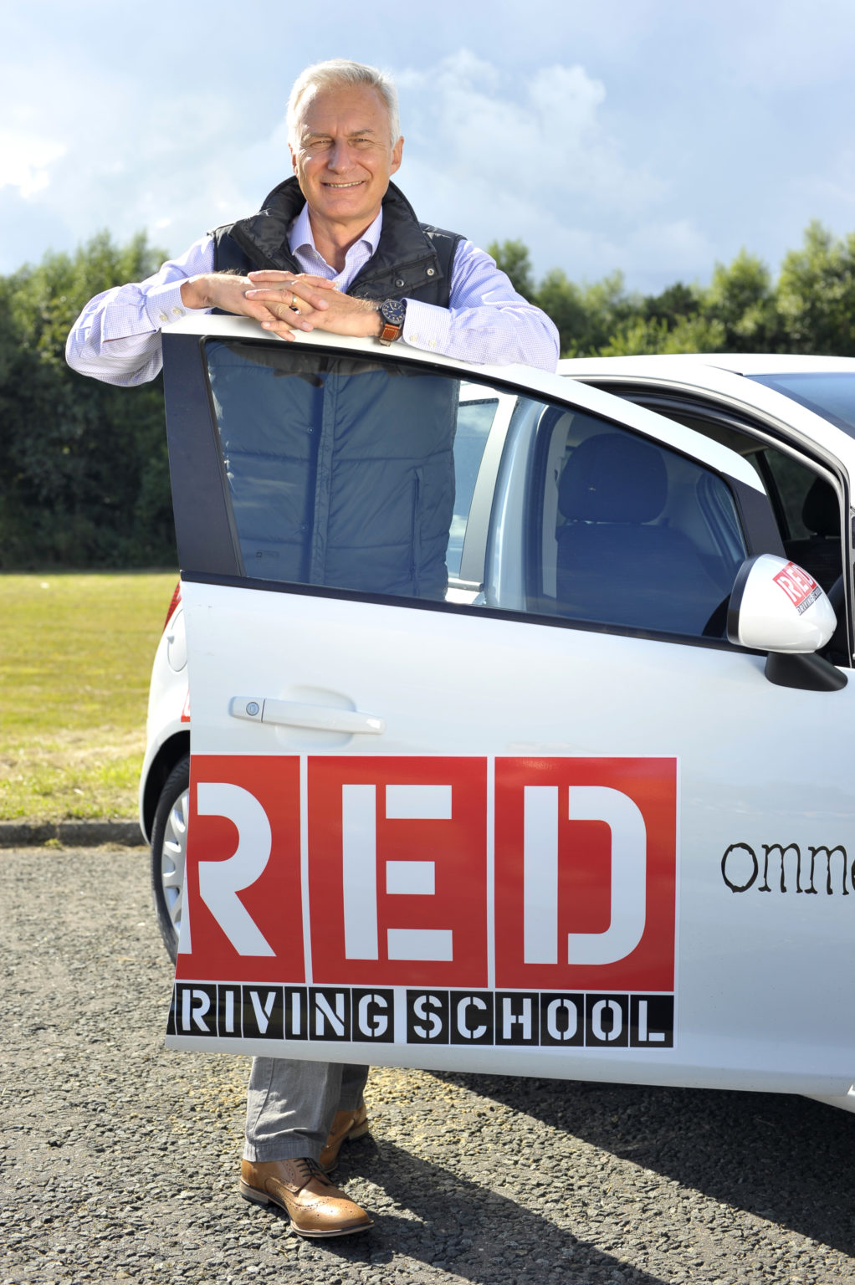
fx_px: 1784
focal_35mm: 50
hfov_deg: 27.0
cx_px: 428
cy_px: 642
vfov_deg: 39.6
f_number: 5.6
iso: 200
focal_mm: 50
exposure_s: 1/500
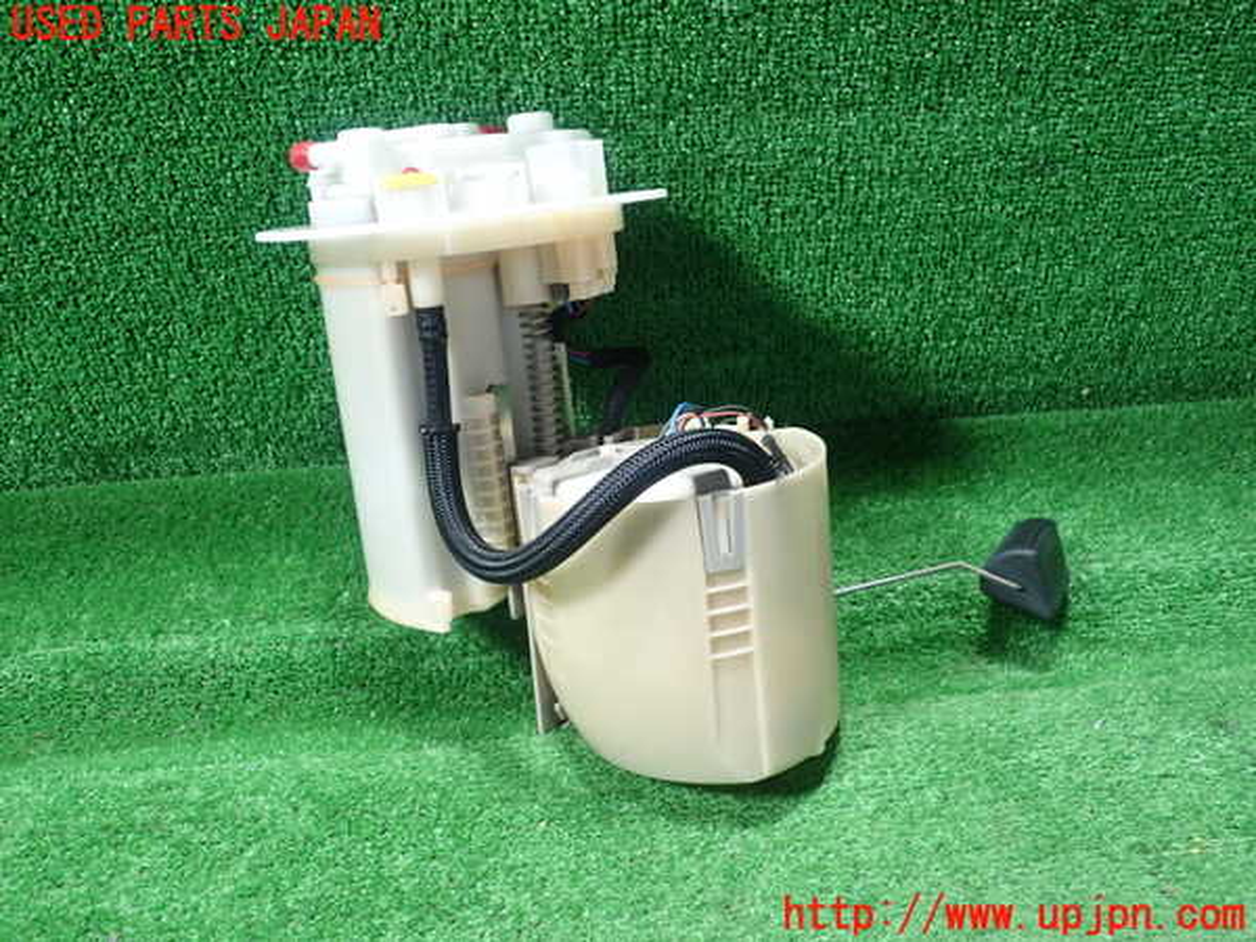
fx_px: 1089
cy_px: 471
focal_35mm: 30
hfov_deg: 60.0
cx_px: 628
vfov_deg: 46.8
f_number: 2.3
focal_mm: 5.5
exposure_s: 1/125
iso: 640
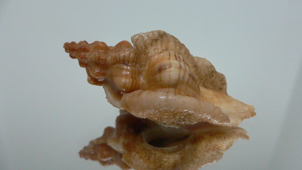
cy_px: 88
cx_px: 154
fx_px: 312
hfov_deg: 51.6
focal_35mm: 39
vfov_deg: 30.4
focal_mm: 4.6
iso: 200
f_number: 2.8
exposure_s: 1/50
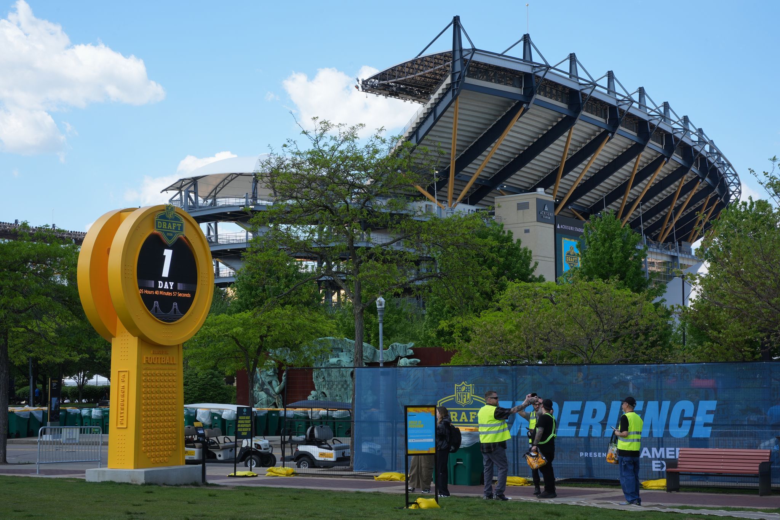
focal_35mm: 60
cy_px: 260
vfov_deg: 22.6
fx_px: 1300
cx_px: 390
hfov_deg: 33.4
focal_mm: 60
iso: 250
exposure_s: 1/60
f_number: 18
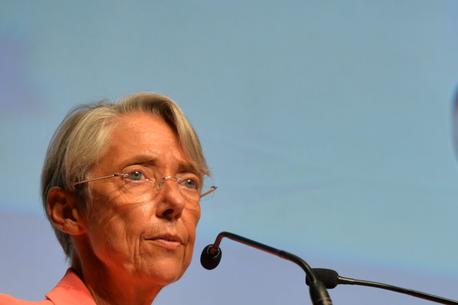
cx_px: 410
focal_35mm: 263
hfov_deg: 7.8
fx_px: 3345
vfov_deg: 5.2
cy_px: 342
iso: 640
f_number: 4.8
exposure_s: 1/60
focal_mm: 112
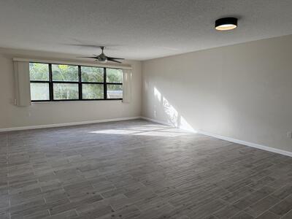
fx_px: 202
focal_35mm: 24
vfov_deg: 56.8
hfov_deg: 71.6
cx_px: 146
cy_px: 110
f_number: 1.78
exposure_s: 1/356
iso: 100
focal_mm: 6.76
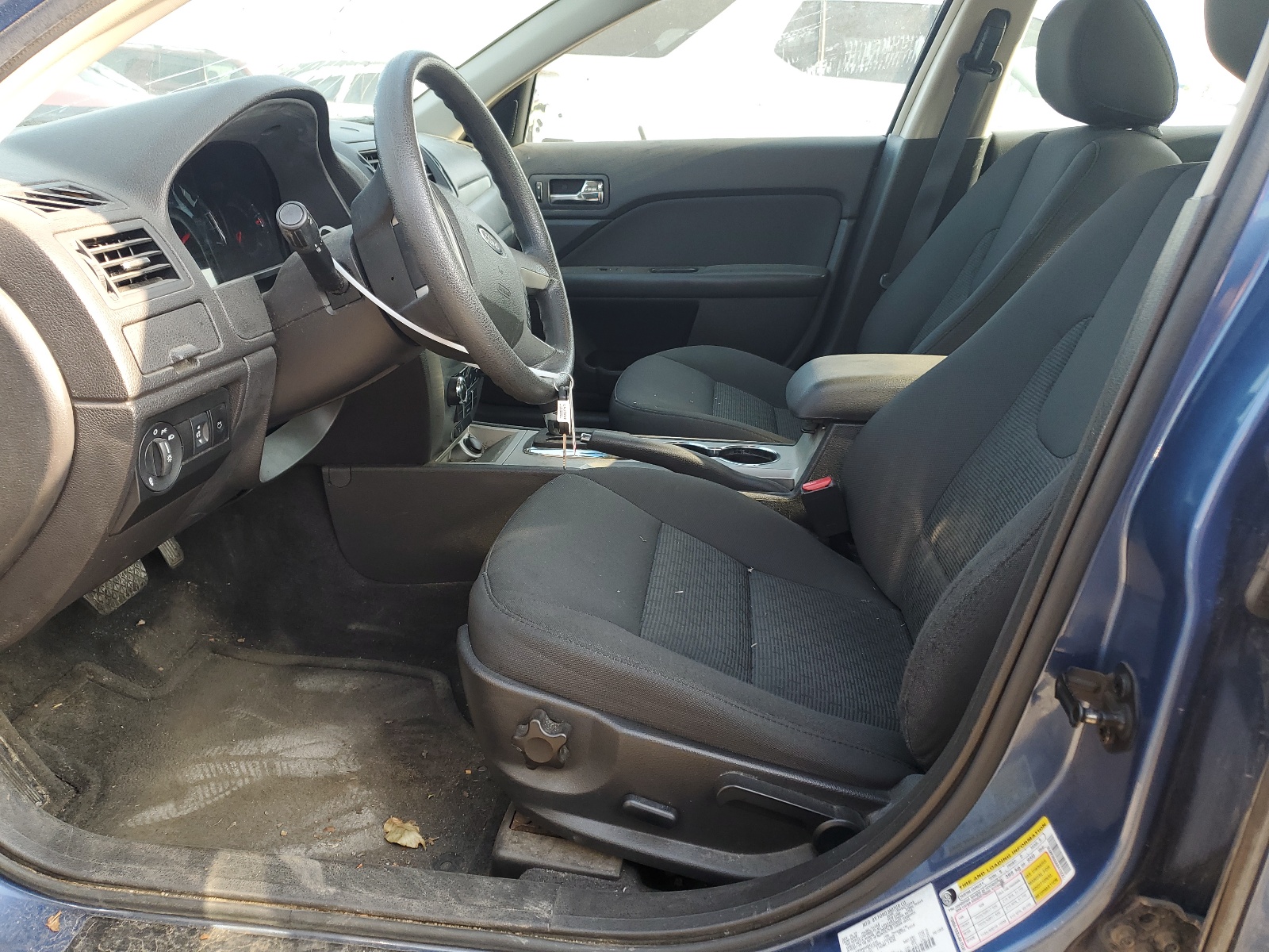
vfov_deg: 53.1
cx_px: 634
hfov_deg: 67.3
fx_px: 953
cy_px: 476
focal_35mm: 26
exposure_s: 1/196
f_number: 1.5
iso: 50
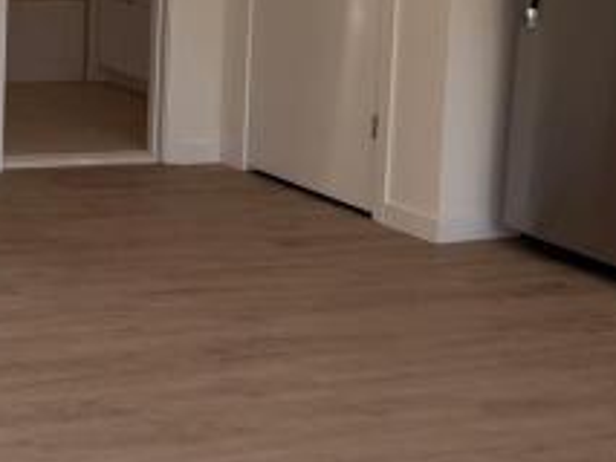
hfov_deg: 21.6
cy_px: -110
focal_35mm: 81
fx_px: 1442
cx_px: -197
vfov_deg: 17.3
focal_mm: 6.76
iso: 100
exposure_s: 1/735
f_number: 1.78
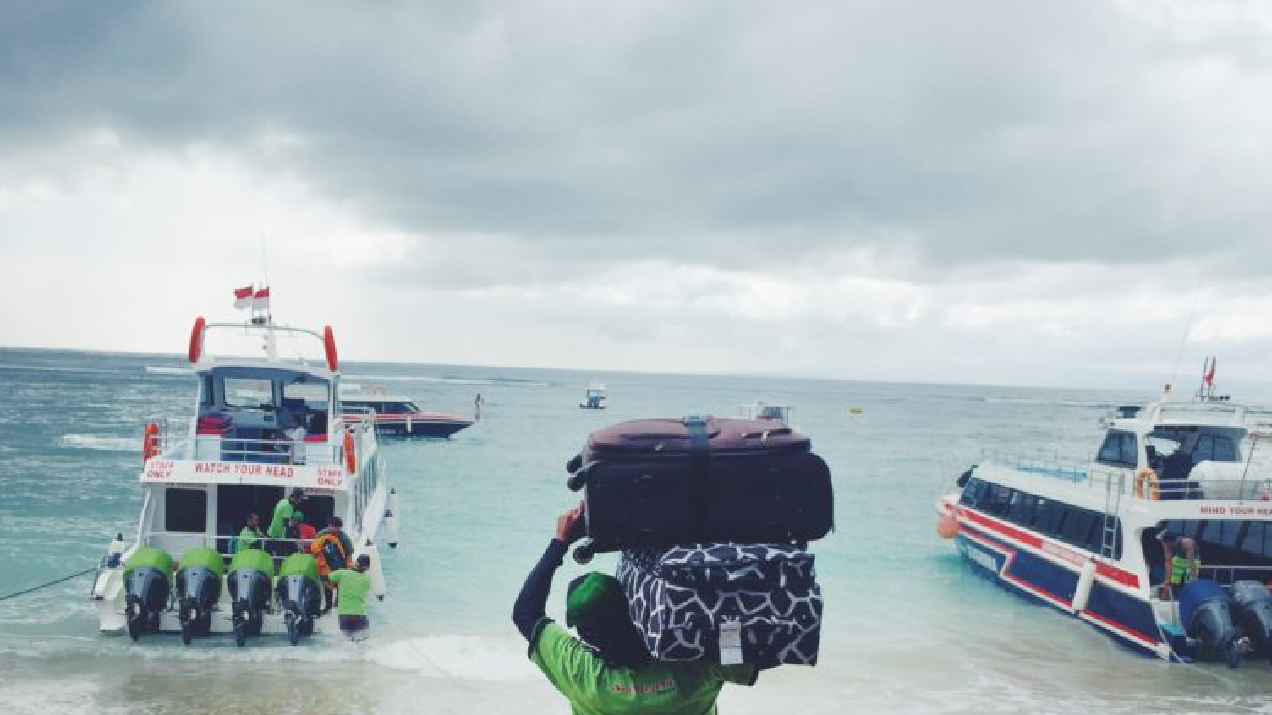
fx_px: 1450
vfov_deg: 27.1
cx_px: 626
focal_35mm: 43
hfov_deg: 47.4
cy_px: 583
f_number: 2.2
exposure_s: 1/1582
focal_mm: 4.15
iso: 32
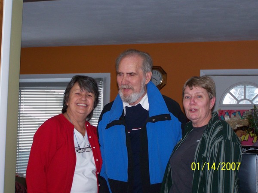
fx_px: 559
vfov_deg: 19.6
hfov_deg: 26.0
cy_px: 96
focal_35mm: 75
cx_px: 129
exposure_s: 1/80
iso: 160
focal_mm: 12.4
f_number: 3.2
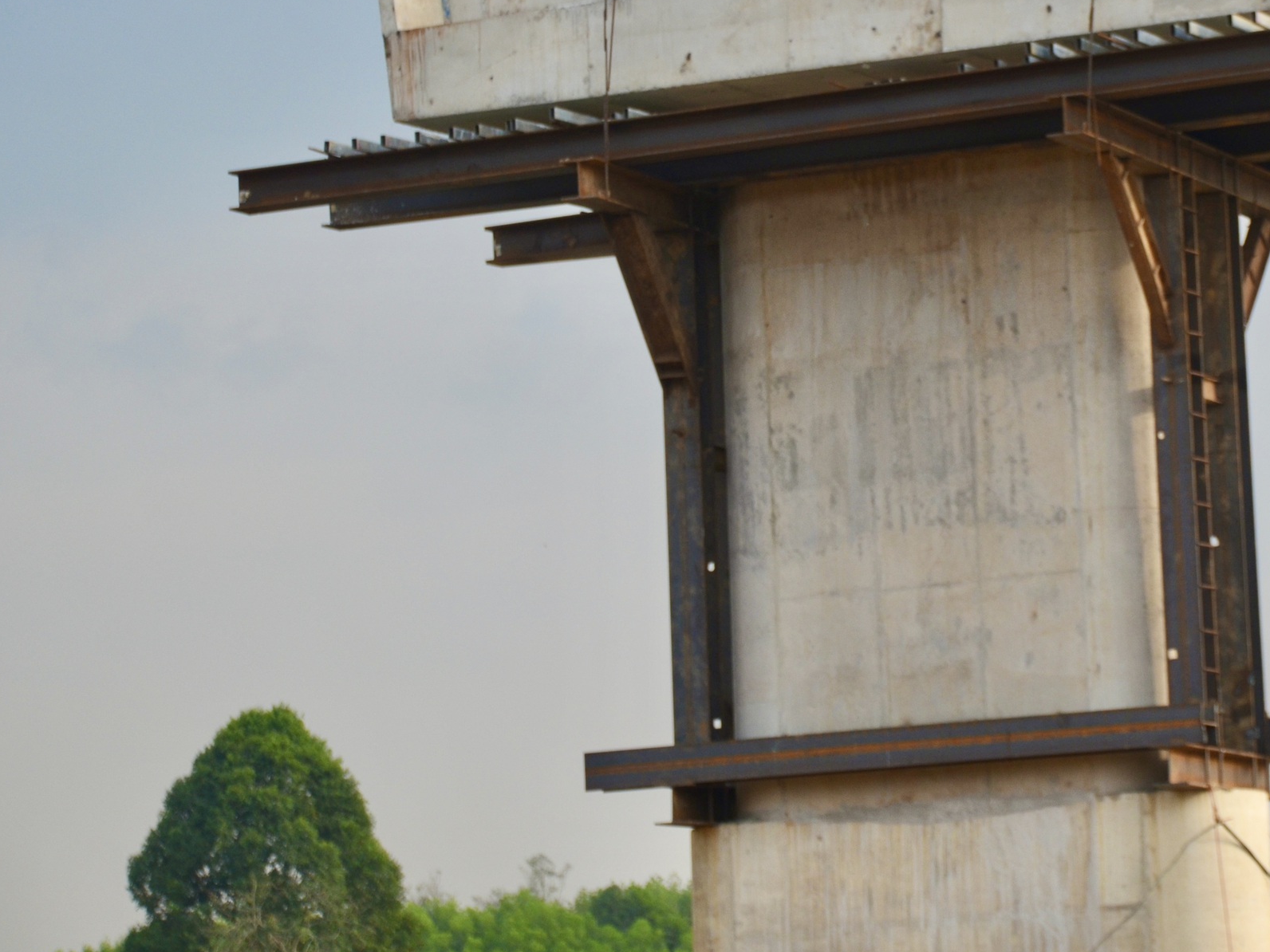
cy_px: 334
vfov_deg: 9.2
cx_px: 976
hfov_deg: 12.2
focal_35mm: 162
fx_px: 5943
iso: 250
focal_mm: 70
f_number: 5.6
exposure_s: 1/500
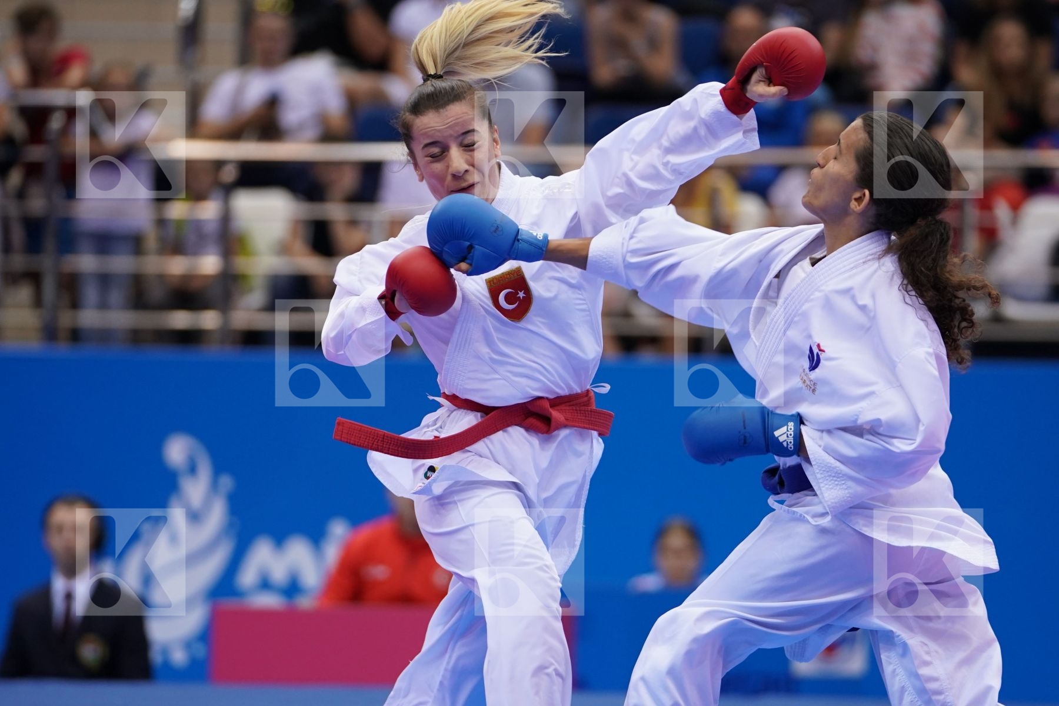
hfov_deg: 7.7
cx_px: 530
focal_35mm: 268
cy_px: 353
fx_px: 7883
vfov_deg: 5.1
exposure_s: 1/1000
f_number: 2.8
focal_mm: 179
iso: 1250
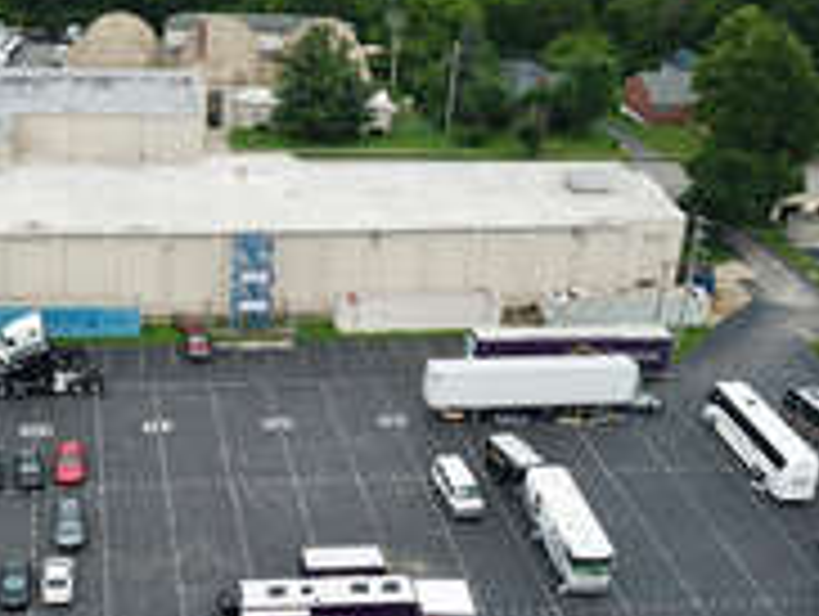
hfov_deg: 33.3
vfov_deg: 25.3
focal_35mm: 57
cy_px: 499
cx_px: 248
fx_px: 1350
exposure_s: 1/1250
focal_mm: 4.73
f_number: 2.2
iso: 100
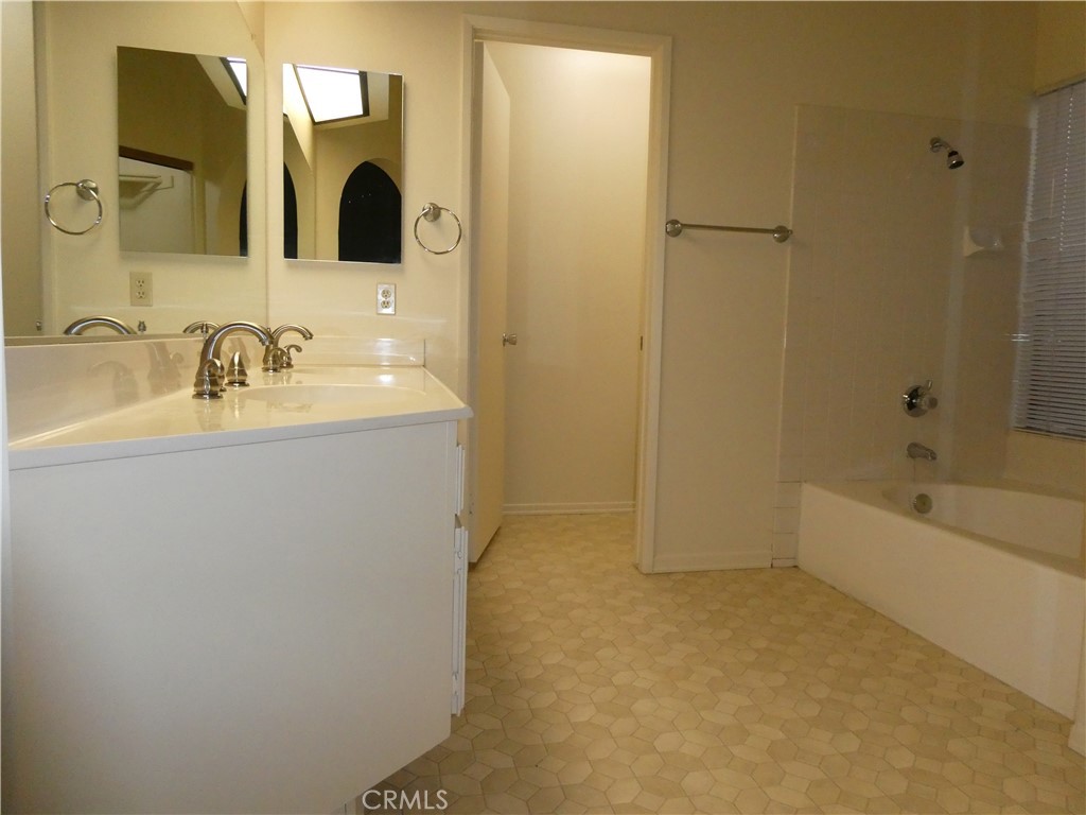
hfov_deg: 71.6
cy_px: 408
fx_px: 753
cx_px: 543
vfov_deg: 56.8
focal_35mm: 24
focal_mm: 4.3
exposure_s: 1/60
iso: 640
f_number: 3.3
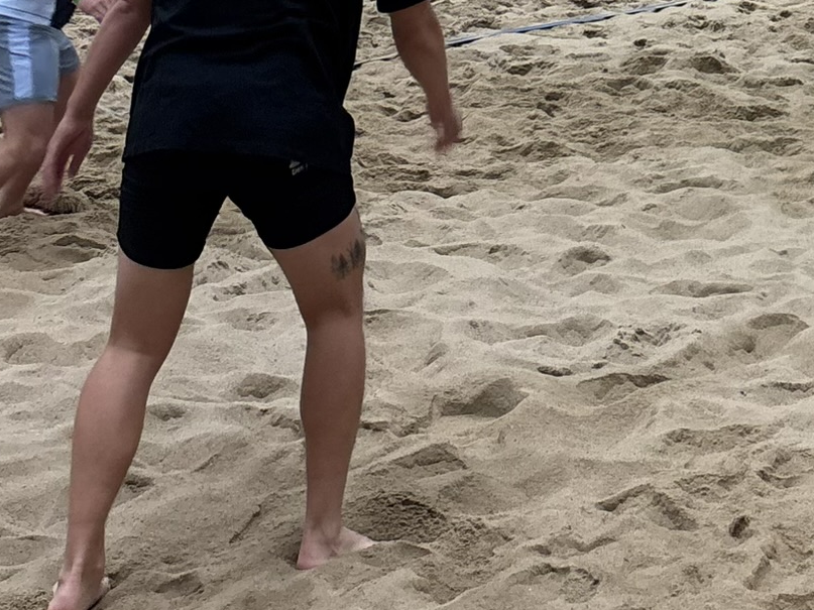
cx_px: 881
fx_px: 1552
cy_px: -137
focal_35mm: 66
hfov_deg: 27.1
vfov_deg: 20.7
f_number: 1.6
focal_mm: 5.96
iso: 125
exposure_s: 1/50
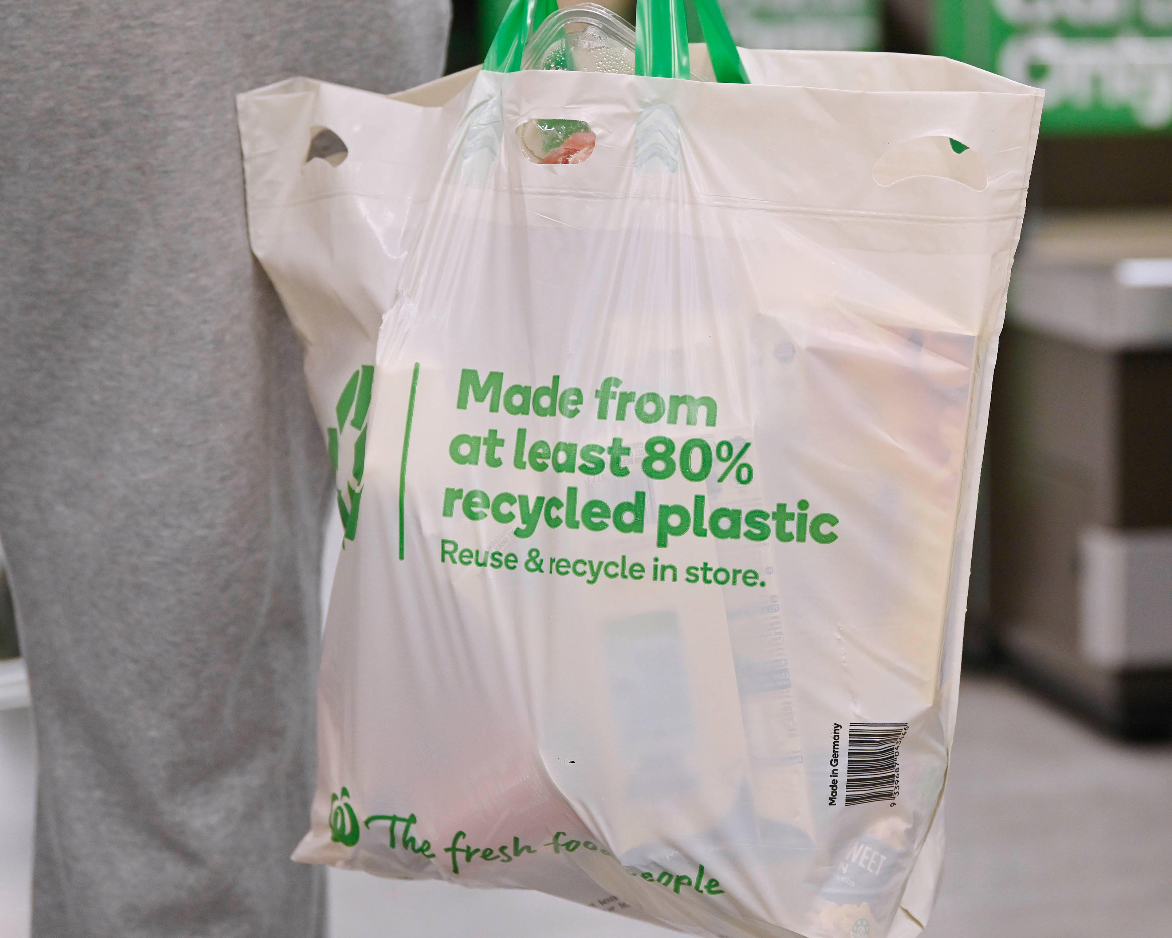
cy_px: 382
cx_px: 799
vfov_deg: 15.1
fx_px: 3538
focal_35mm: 102
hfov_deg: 18.7
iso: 1250
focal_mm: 70
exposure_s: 1/500
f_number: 3.5
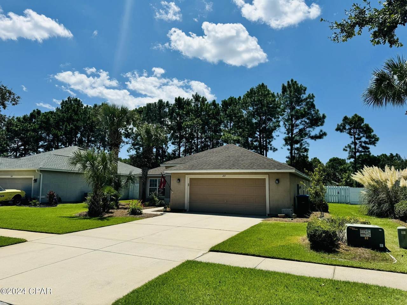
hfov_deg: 71.6
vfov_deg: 56.8
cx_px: 204
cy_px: 152
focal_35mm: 24
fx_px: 282
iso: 80
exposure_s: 1/9009
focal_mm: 6.76
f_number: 1.78
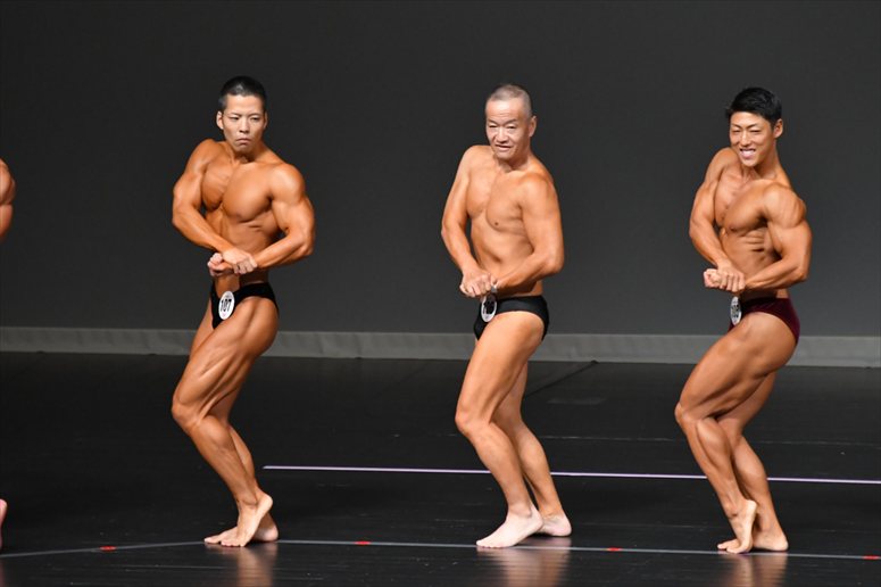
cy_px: 294
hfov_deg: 6.0
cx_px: 440
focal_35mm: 345
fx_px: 8439
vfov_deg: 4.0
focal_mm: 230
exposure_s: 1/400
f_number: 5.6
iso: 4000
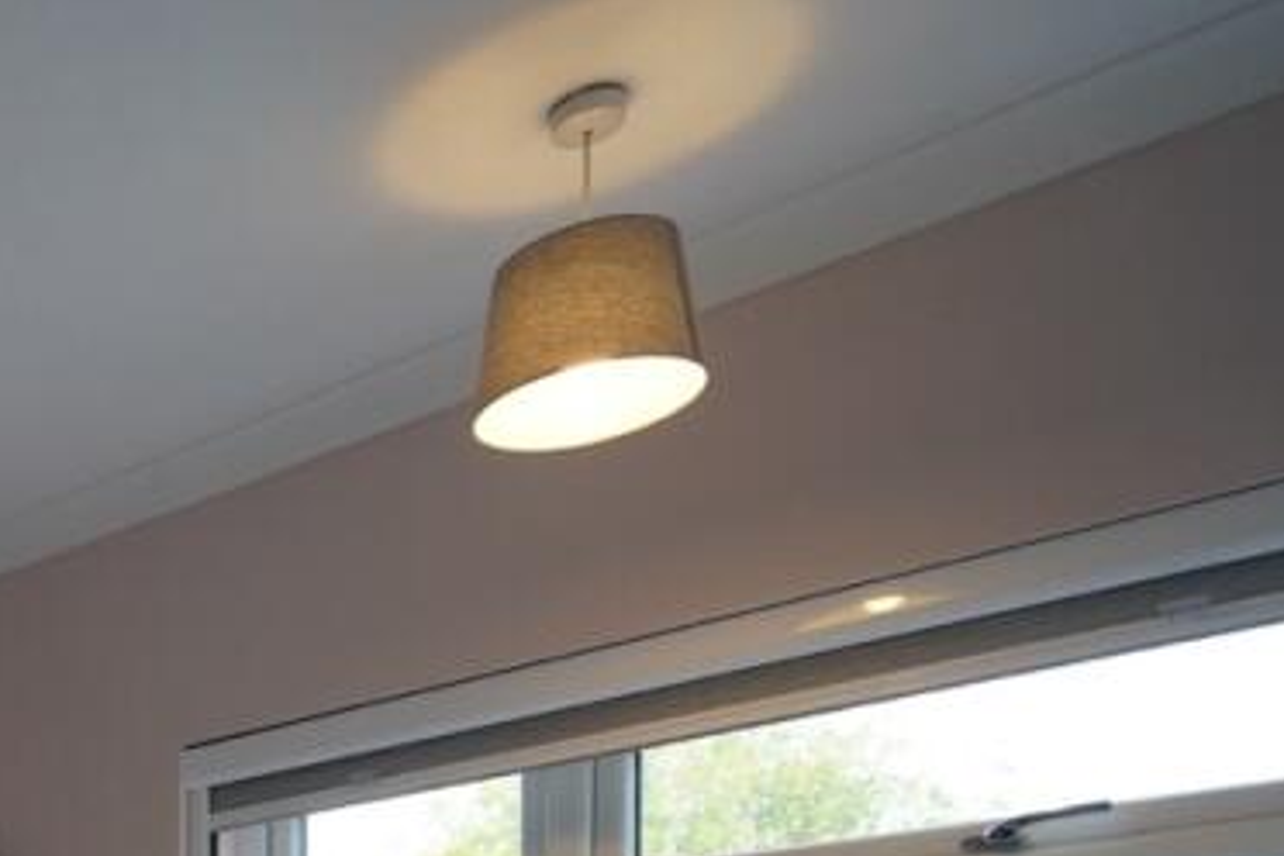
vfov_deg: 25.4
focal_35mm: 44
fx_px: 1569
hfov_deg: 32.7
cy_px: 1170
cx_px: -400
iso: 1000
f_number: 4
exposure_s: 1/160
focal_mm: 16
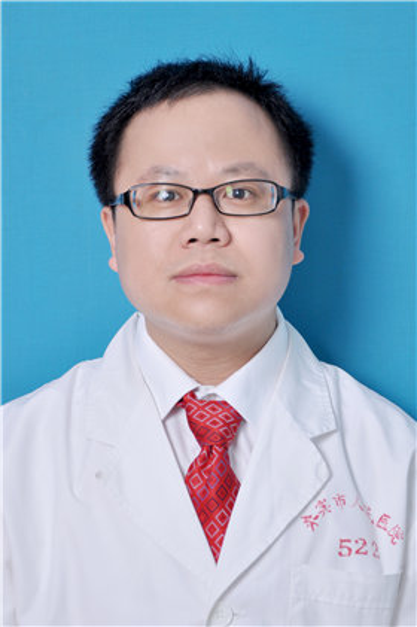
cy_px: 314
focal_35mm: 105
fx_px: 1827
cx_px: 208
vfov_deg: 19.5
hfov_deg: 13.0
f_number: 5.6
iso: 200
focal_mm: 70
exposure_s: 1/125
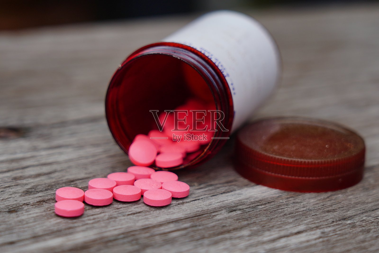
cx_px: 190
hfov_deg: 15.4
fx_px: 1400
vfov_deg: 10.3
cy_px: 126
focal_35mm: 133
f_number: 6.3
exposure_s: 1/500
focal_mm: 89
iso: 200
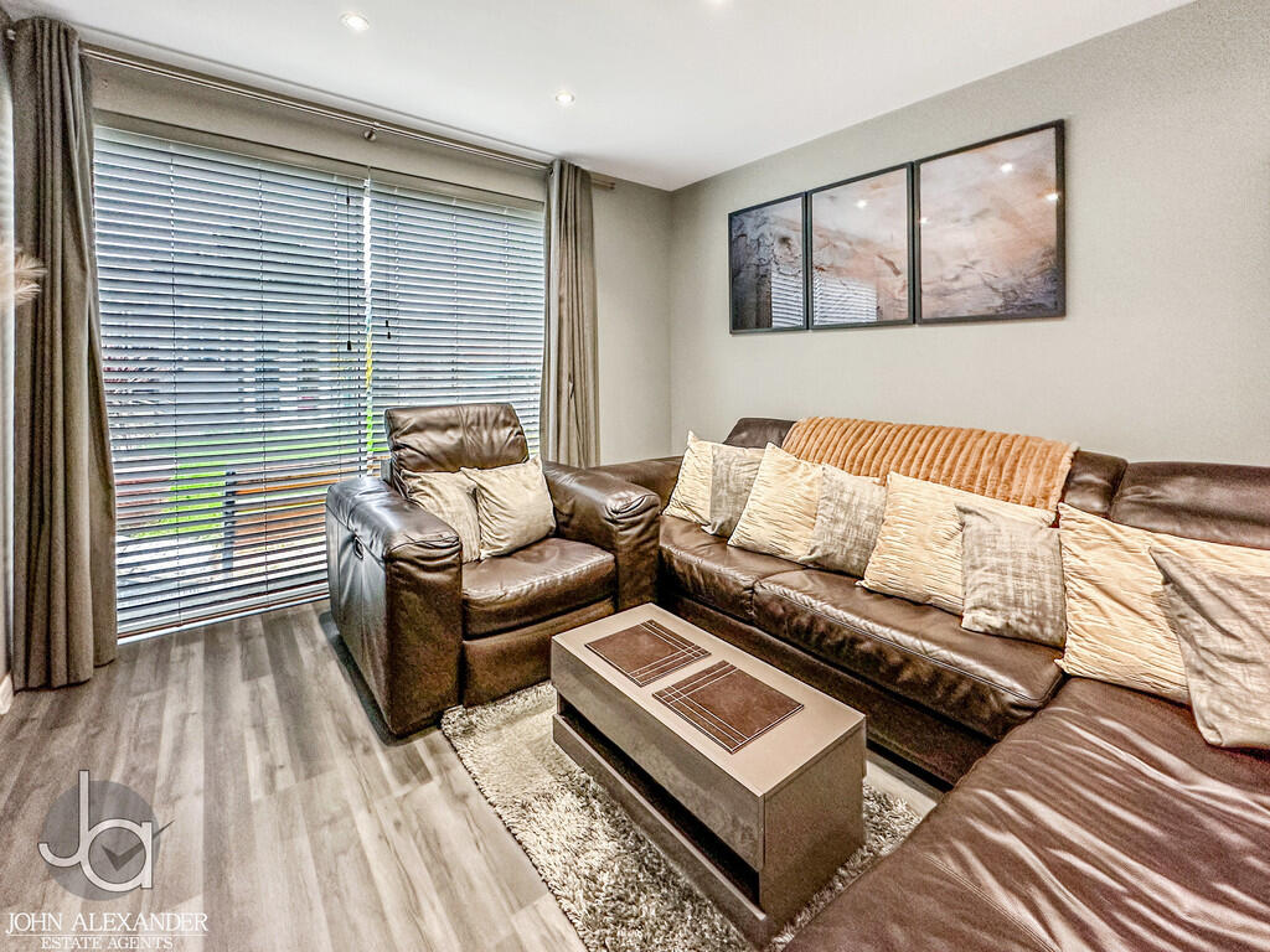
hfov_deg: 102.1
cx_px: 635
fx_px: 514
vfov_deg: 85.7
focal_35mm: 14
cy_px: 476
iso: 250
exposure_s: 1/100
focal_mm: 2.22
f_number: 2.2
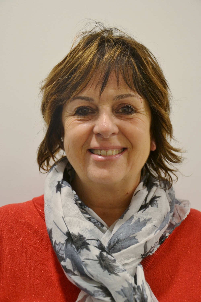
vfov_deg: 33.4
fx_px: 502
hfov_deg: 22.6
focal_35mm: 60
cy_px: 151
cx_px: 100
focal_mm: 40
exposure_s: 1/30
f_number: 4.5
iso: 400
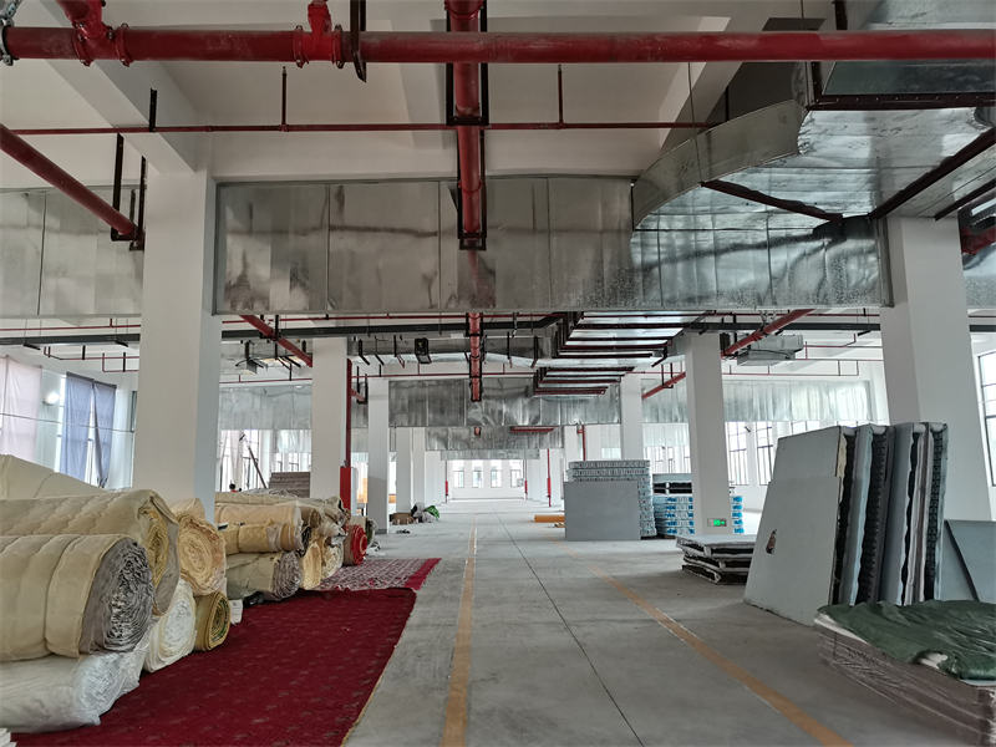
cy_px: 374
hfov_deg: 67.3
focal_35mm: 26
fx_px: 748
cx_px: 498
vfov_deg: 53.1
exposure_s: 1/100
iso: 200
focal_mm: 5.58
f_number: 1.8
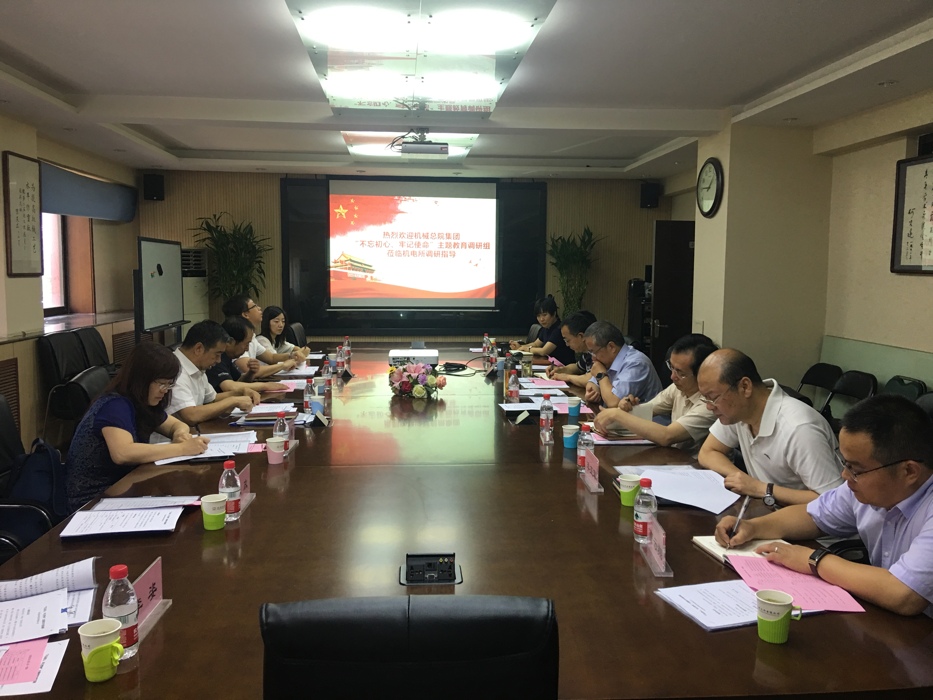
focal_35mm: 29
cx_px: 466
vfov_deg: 48.2
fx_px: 782
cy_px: 350
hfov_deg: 61.7
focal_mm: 4.15
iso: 50
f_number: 2.2
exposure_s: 1/33
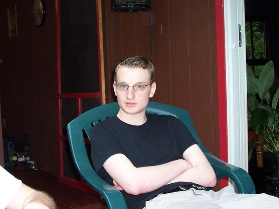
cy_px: 104
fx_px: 459
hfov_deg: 33.8
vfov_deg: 25.7
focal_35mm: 57
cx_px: 140
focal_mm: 8.6
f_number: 3.4
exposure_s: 1/60
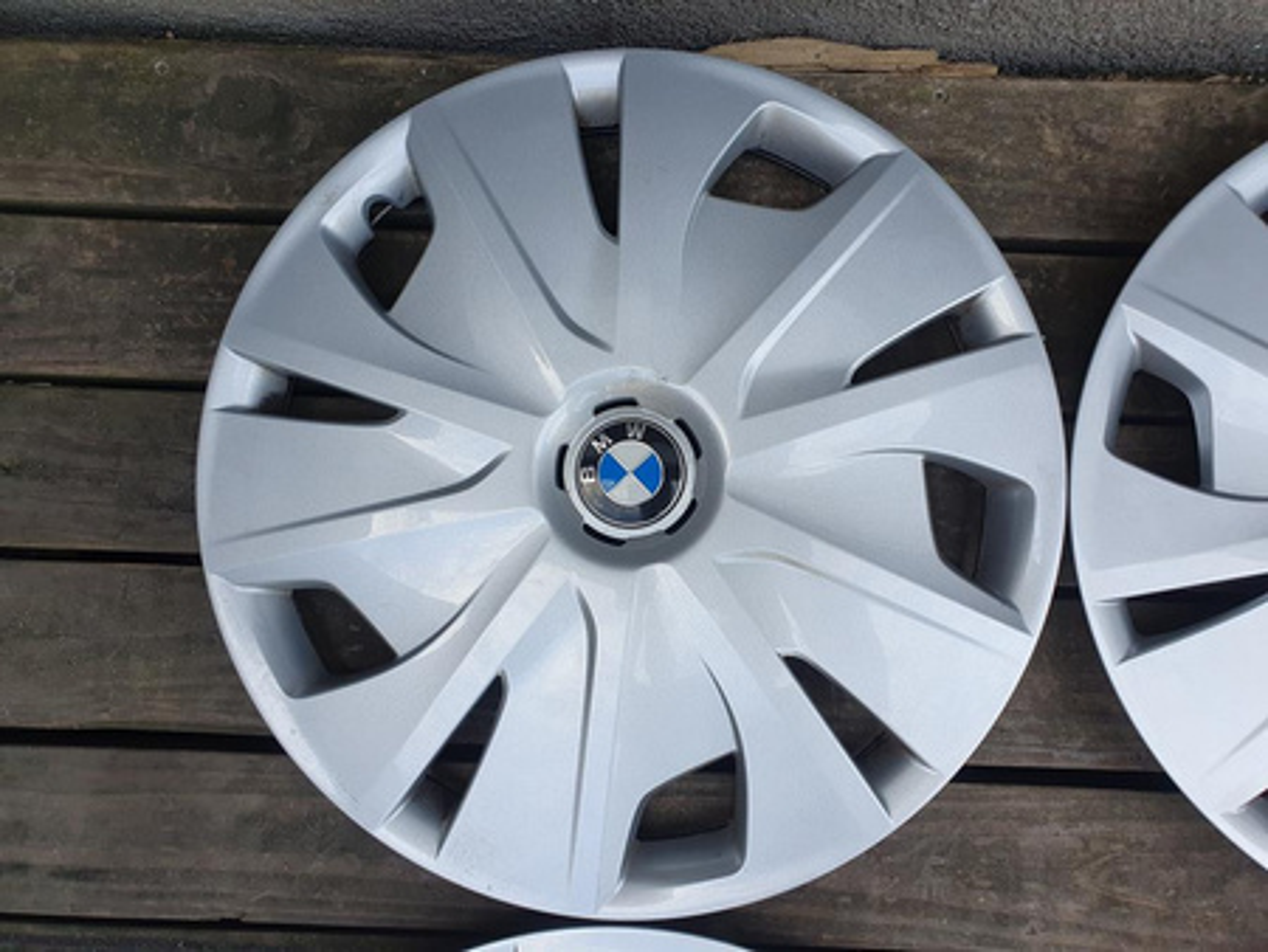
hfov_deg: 67.3
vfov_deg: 53.1
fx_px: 953
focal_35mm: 26
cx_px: 634
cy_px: 476
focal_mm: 4.32
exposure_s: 1/259
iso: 50
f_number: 2.4
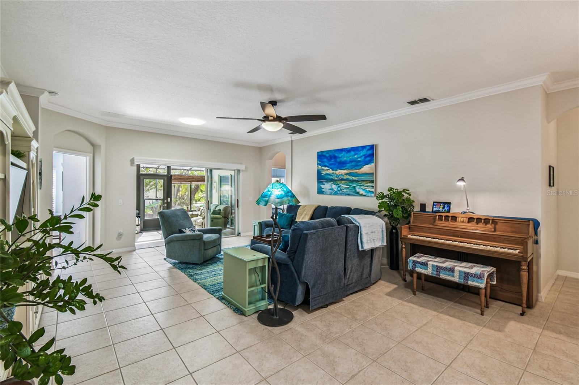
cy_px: 192
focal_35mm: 15
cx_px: 290
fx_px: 241
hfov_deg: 100.4
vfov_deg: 77.3
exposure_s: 1/8
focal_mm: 10
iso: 100
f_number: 7.1
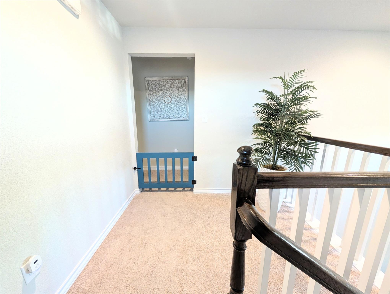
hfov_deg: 110.5
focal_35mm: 12
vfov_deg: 94.6
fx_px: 135
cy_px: 147
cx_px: 195
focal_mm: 2.02
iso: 274
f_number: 1.7
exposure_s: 1/40
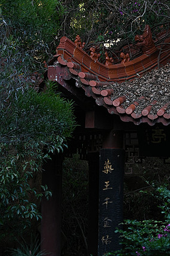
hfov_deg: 5.8
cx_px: 145
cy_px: 160
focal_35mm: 235
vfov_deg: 8.8
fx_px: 1669
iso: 500
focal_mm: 125
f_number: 9
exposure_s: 1/100
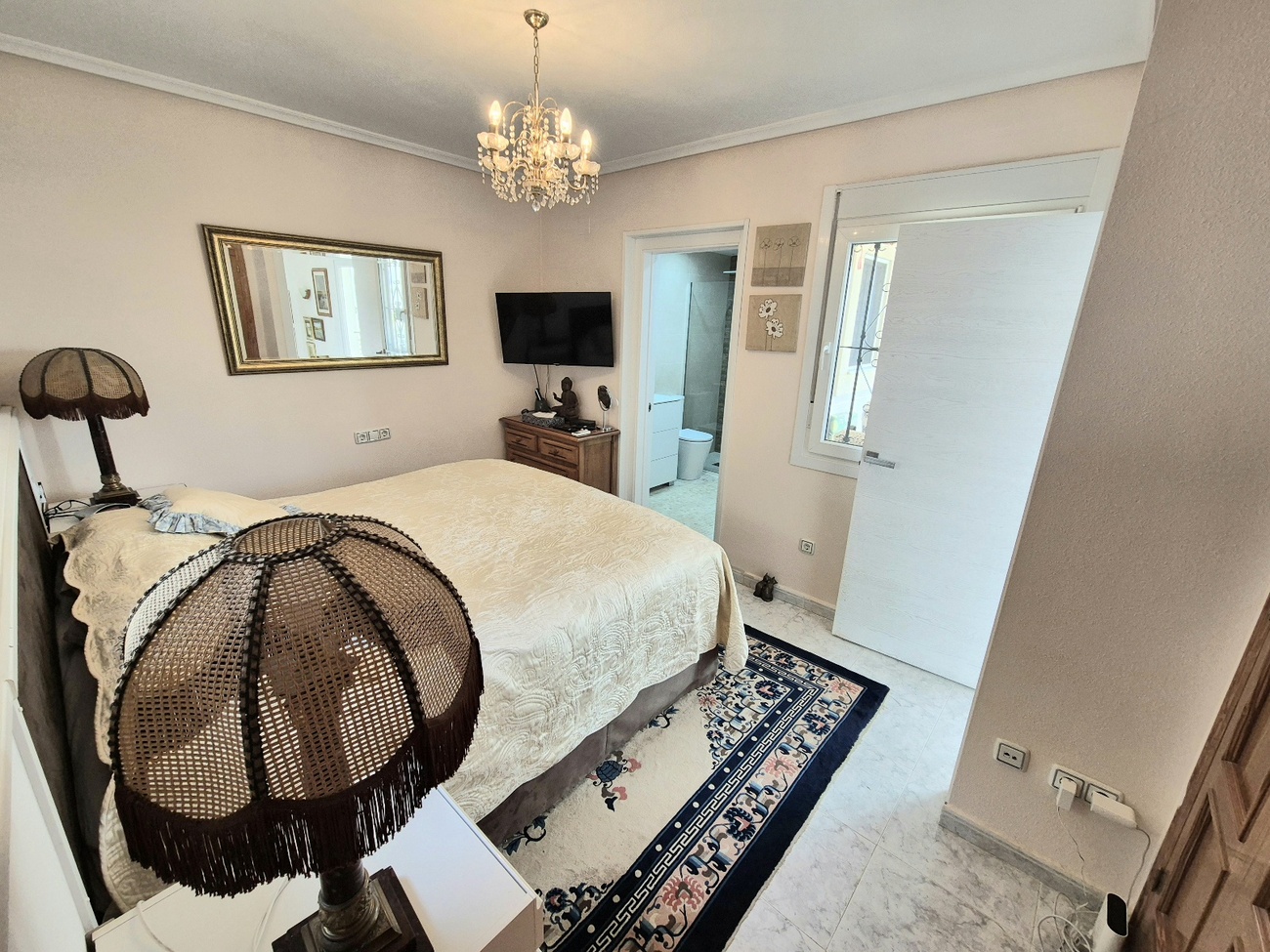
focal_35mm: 13
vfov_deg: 89.9
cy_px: 476
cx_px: 635
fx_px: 477
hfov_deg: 106.2
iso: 160
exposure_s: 1/50
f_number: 2.2
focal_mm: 2.2
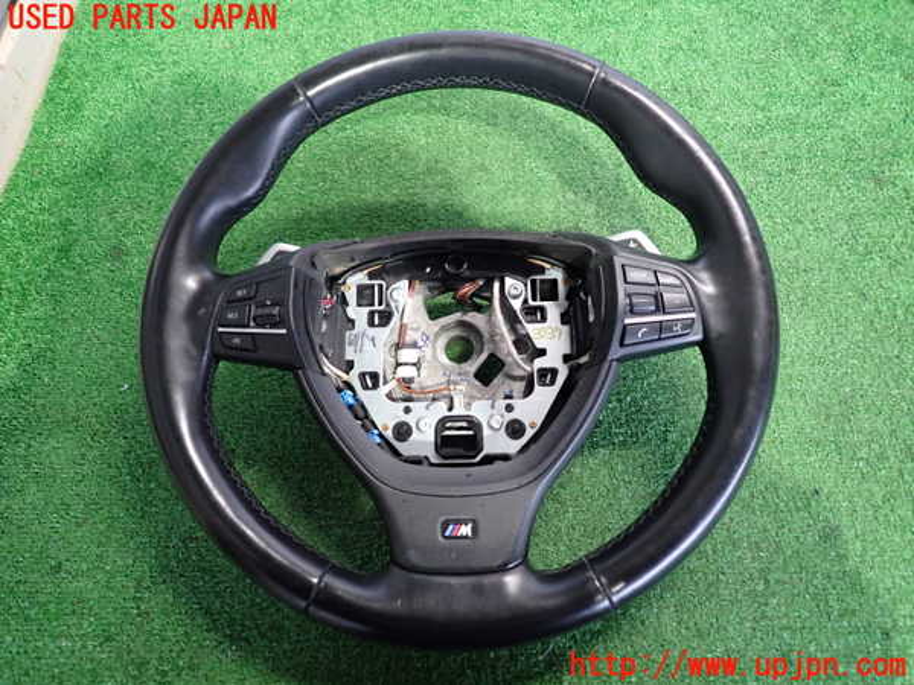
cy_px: 342
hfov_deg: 69.4
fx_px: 660
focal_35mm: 25
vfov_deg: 54.9
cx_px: 457
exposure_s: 1/30
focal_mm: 4.5
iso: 500
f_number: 2
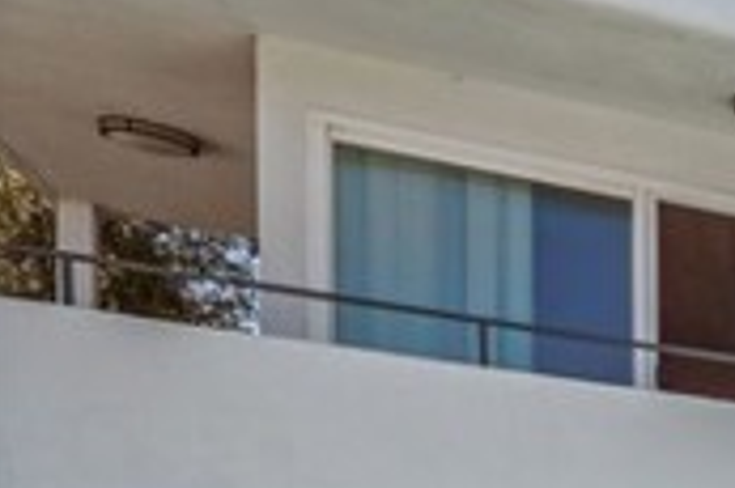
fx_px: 1693
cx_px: 2163
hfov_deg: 11.8
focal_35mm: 83
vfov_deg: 13.7
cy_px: 1004
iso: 100
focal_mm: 14
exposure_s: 1/320
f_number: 10
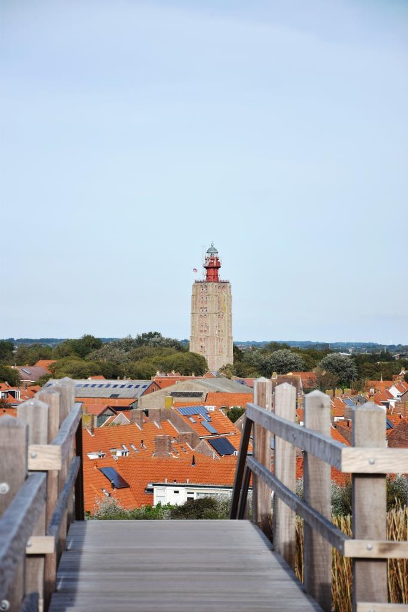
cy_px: 306
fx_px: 2039
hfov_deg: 11.4
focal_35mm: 120
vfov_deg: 17.1
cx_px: 204
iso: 100
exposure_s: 1/800
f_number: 5.3
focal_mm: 80
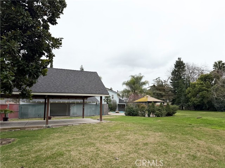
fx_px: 156
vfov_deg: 56.8
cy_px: 84
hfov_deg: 71.6
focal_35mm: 24
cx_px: 112
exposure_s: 1/3584
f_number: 1.78
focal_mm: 6.76
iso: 80
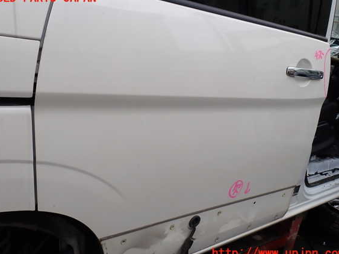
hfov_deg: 56.8
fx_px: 313
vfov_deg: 44.1
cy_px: 126
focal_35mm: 32
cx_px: 167
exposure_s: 1/640
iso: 100
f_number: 3.2
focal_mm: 5.4
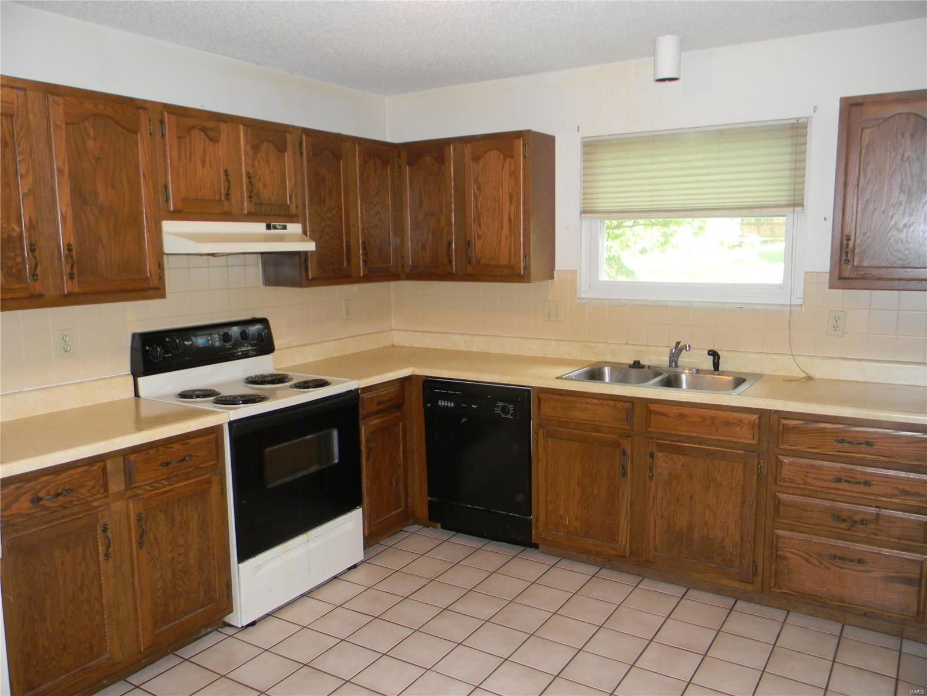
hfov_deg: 63.4
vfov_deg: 49.7
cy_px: 348
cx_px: 464
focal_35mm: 28
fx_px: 750
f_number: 3.5
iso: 205
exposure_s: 1/26
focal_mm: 5
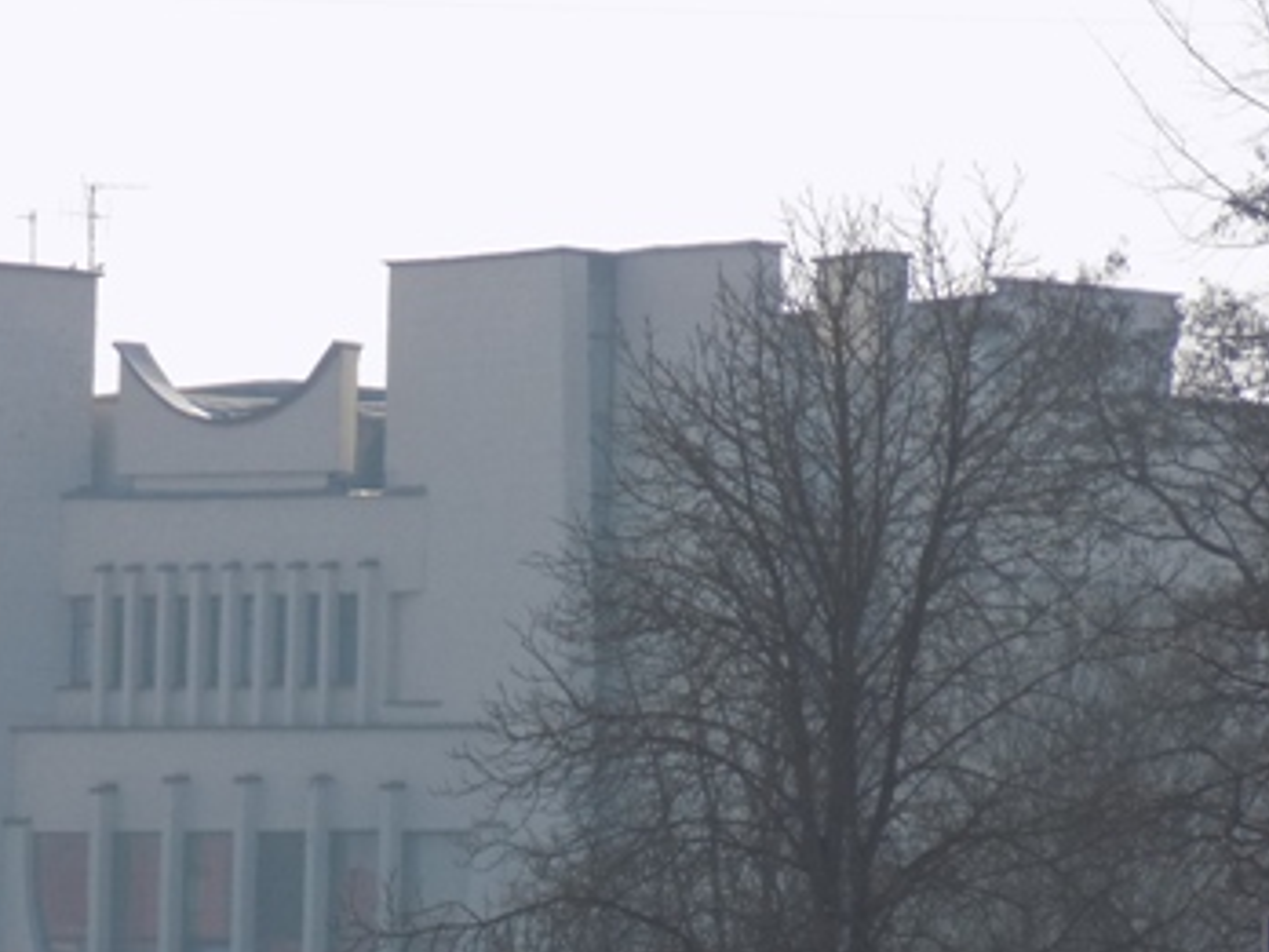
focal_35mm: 432
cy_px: 781
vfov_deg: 3.4
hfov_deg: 4.6
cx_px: 328
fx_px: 15837
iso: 80
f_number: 5.6
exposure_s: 1/400
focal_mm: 41.8
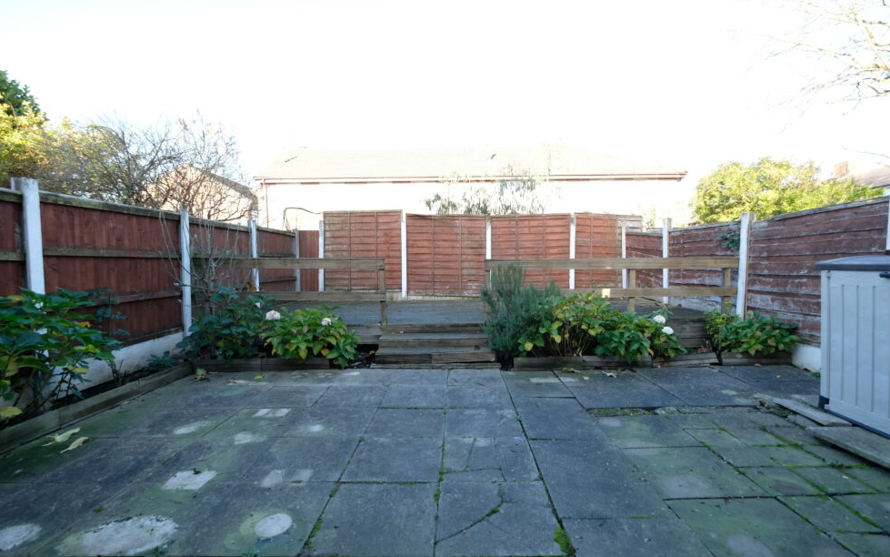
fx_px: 388
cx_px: 456
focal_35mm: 16
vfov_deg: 71.3
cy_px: 281
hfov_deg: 97.8
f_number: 4
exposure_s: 1/90
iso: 200
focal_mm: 10
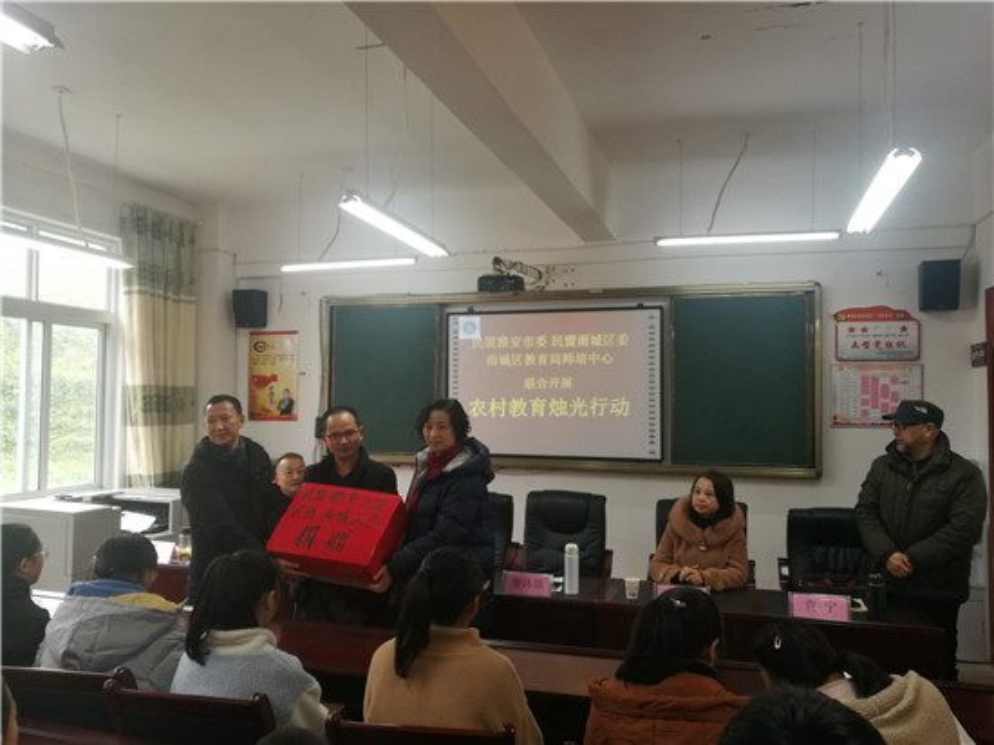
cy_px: 372
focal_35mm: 27
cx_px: 497
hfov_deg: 65.3
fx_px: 775
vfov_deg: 51.3
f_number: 2.2
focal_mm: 4.5
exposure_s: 1/50
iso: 100
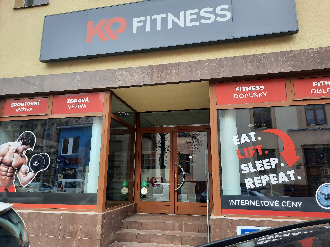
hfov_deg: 69.4
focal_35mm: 25
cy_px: 124
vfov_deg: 54.9
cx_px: 165
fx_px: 238
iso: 32
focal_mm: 4.6
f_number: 2
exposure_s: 1/143
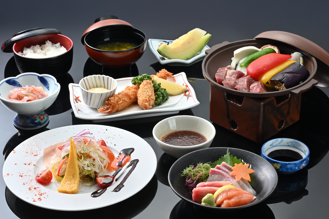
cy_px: 116
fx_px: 804
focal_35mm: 88
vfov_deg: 15.5
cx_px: 160
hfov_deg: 23.1
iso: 400
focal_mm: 54
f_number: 16
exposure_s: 1/125
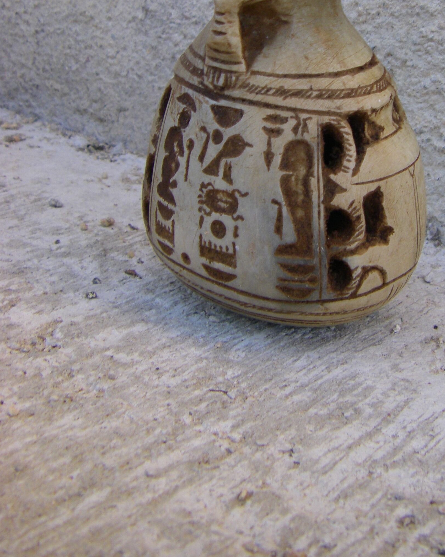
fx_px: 988
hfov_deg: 25.2
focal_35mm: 60
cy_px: 161
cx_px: 314
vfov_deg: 31.1
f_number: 3.5
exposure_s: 1/50
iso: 125
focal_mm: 6.3
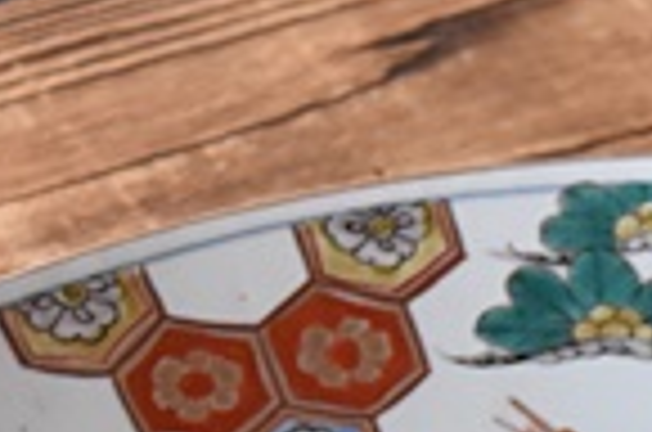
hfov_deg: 4.0
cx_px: 737
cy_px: 1102
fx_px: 9273
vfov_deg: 2.6
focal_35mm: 513
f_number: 5.6
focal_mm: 55
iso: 800
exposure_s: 1/15
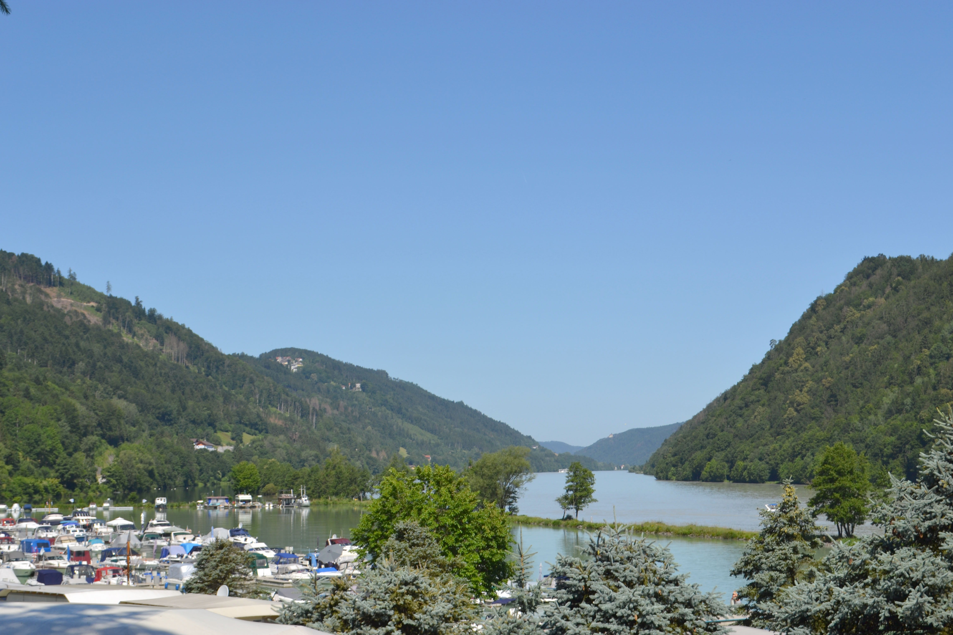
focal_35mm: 57
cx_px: 476
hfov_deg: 35.1
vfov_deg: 23.8
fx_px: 1509
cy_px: 318
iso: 100
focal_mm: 38
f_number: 8
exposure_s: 1/250
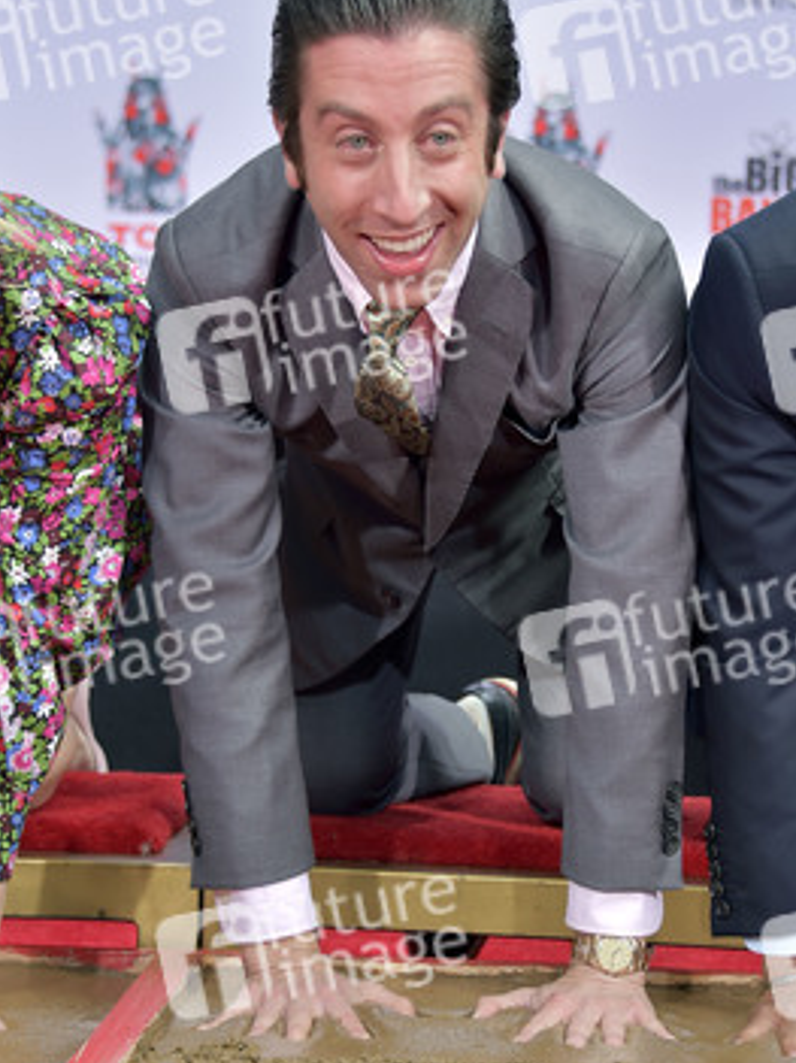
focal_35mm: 90
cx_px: 401
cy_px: 494
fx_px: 2761
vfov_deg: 21.8
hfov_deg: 16.4
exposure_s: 1/250
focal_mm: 82
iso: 160
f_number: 5
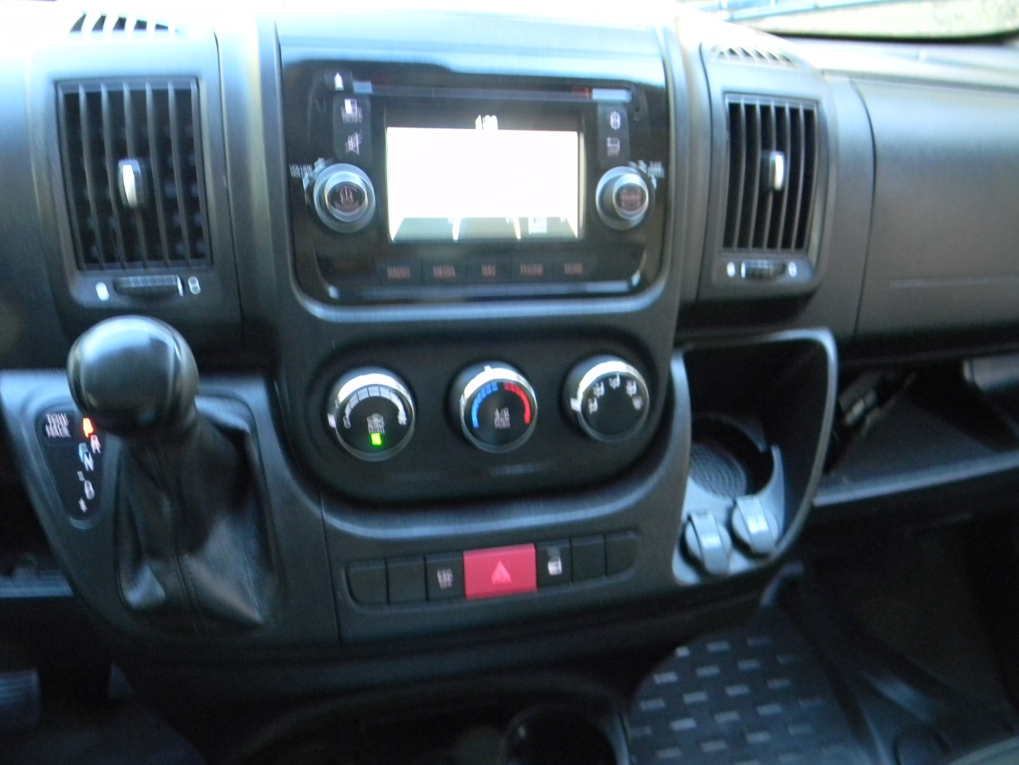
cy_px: 382
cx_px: 510
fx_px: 824
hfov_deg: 63.4
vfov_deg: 49.7
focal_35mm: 28
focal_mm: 5
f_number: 3.5
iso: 400
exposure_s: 1/12.8
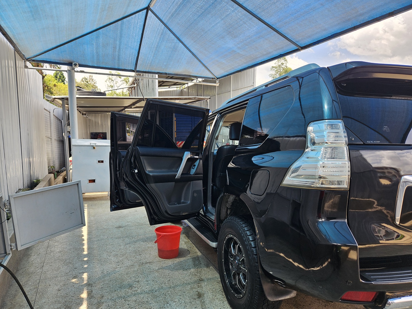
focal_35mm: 23
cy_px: 154
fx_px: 274
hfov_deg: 73.9
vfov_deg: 58.9
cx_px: 206
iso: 25
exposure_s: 1/247
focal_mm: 5.4
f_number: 1.8
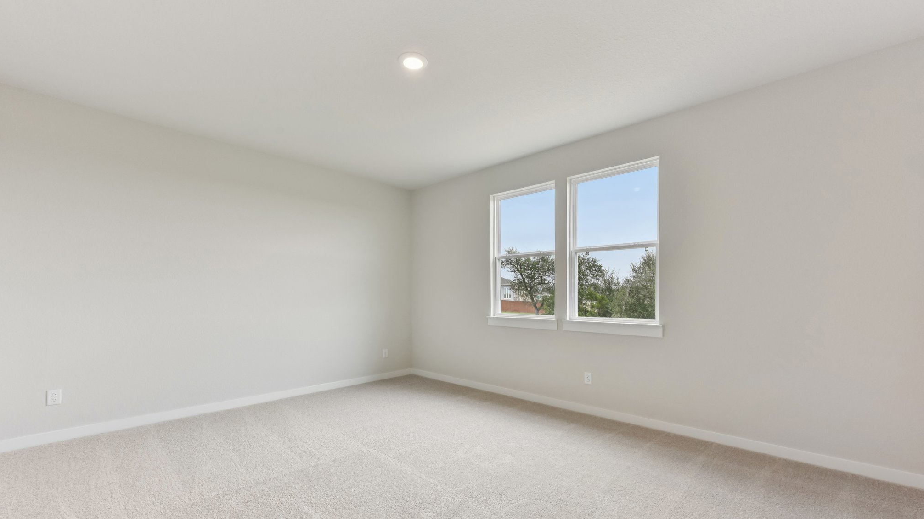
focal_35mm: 16
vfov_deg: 66.7
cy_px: 298
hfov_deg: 99.4
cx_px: 461
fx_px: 392
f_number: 8
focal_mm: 15
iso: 400
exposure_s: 1/80
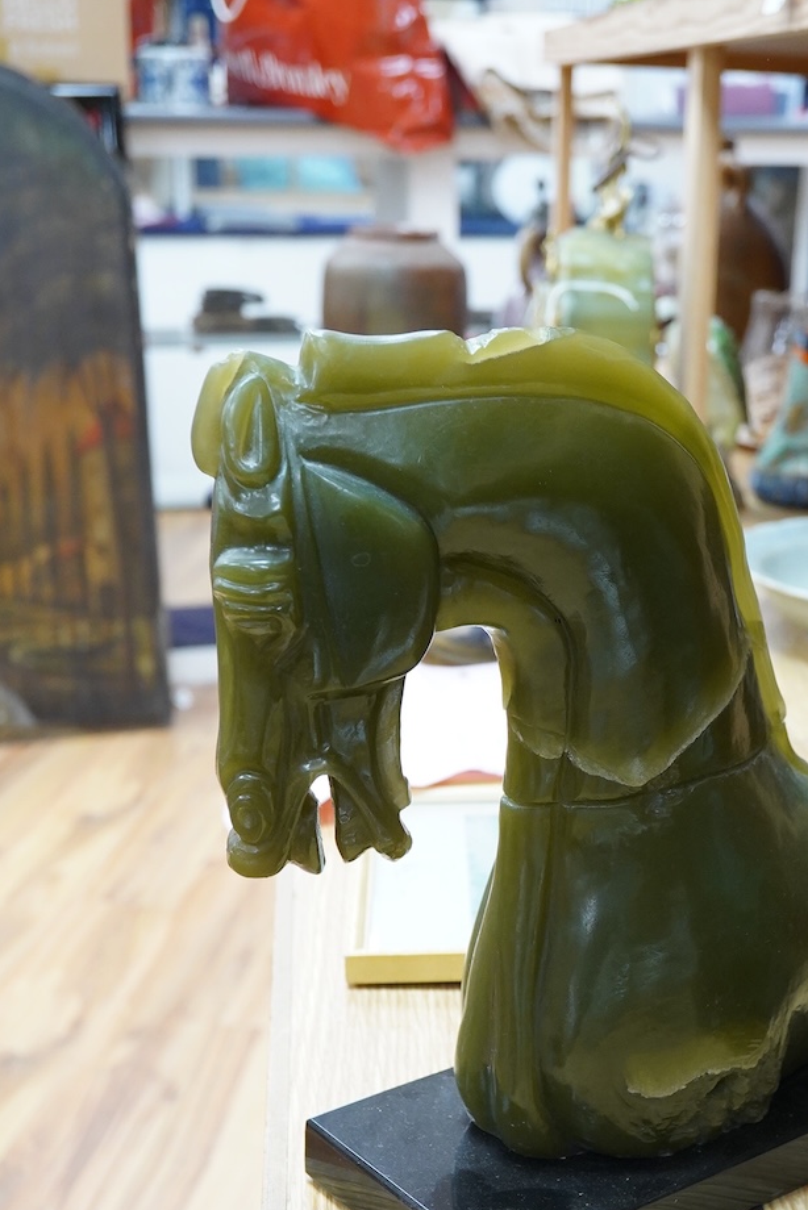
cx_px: 491
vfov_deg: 36.1
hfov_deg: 24.6
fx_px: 1850
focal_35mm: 55
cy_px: 736
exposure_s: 1/100
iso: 2500
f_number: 8
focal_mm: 30
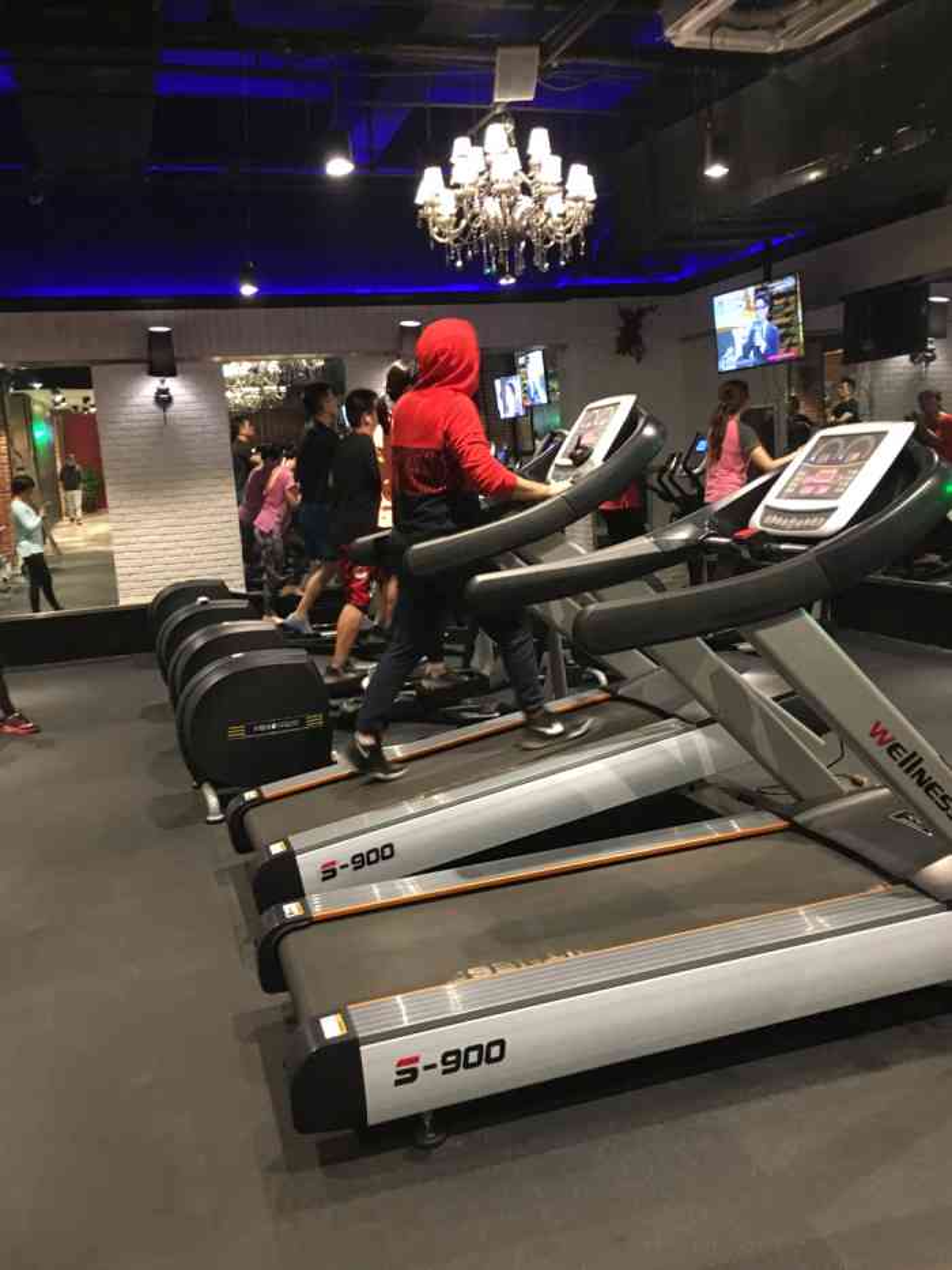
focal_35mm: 29
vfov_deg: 61.7
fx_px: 1063
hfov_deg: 48.2
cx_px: 476
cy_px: 635
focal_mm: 4.15
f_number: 2.2
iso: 100
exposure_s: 1/8
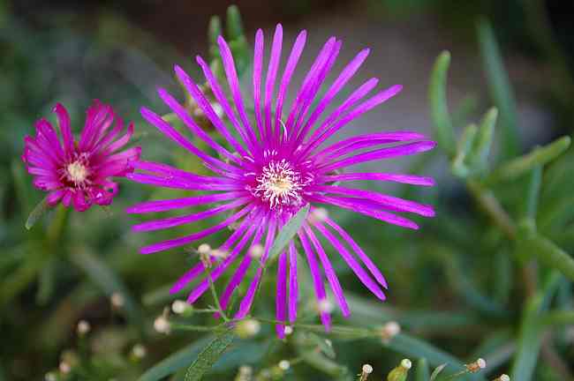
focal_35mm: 72
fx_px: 1147
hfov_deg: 28.1
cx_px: 287
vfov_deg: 18.9
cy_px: 190
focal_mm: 48
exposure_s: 1/60
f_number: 5.6
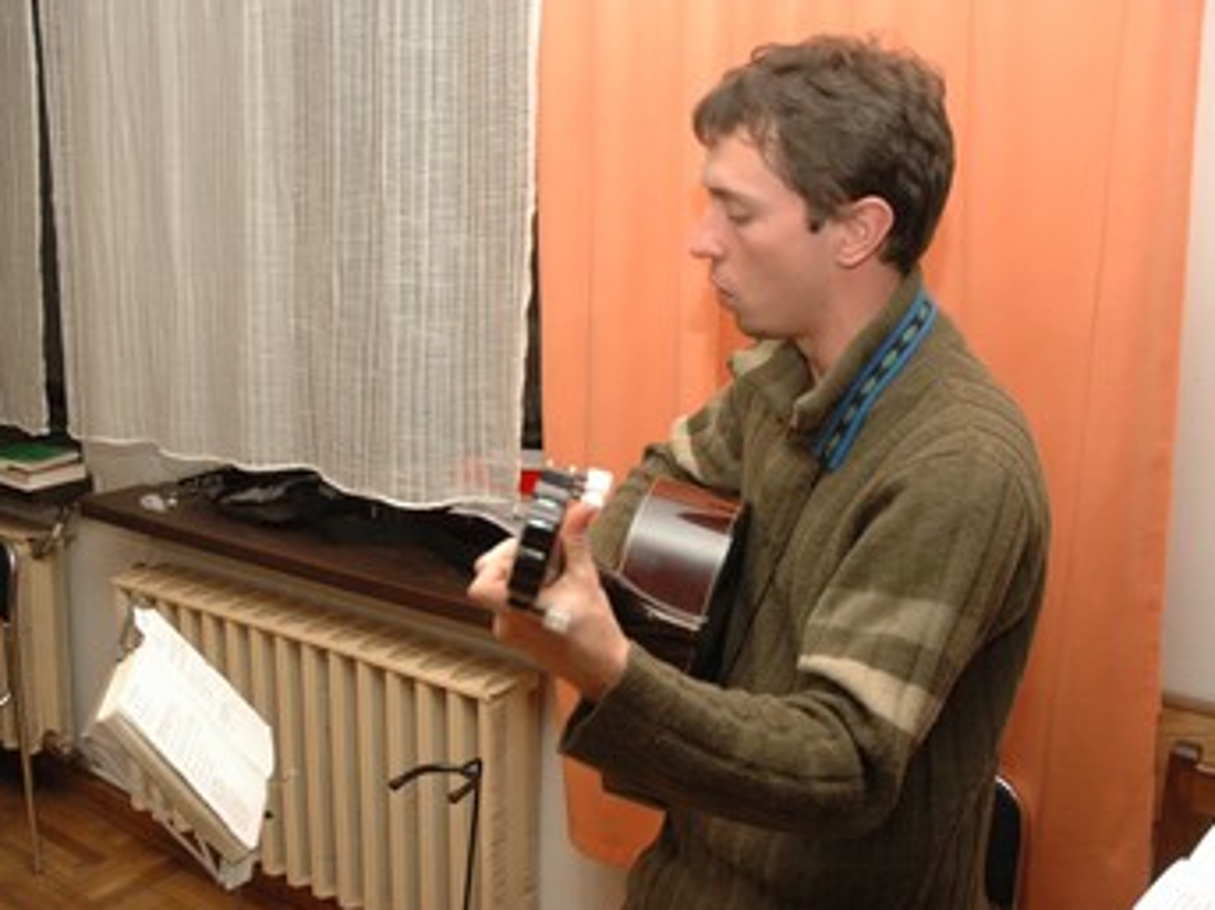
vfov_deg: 38.6
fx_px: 1298
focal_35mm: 37
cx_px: 514
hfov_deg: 50.0
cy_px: 460
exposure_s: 1/60
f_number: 3.8
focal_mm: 22
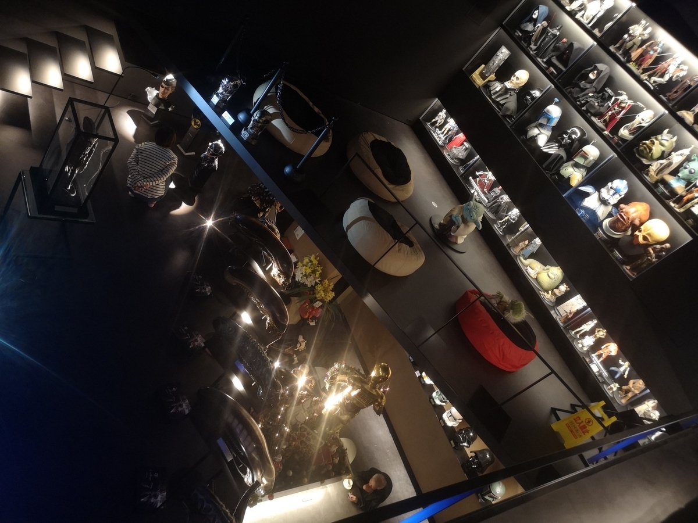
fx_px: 544
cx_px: 349
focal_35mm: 27
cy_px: 262
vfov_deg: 51.4
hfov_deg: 65.3
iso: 320
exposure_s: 1/25
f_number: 1.8
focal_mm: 3.95
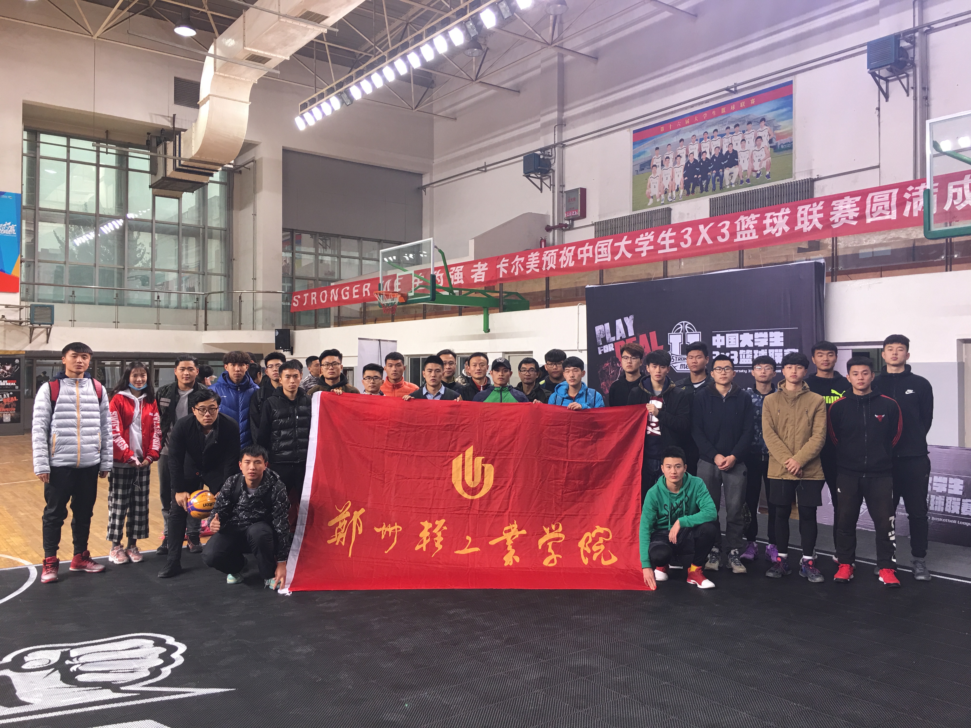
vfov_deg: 48.2
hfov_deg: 61.7
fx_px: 813
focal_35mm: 29
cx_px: 486
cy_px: 364
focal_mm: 4.15
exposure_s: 1/33
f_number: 2.2
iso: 25
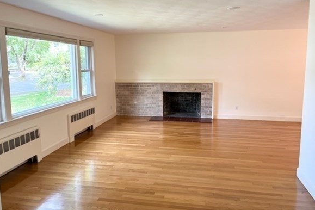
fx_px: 245
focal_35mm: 28
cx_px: 160
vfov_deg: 46.3
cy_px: 94
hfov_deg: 65.5
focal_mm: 5.1
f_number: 1.6
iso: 125
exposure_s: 1/120
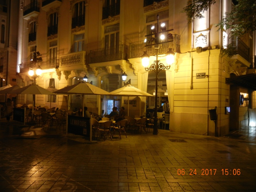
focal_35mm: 30
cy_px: 96
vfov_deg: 46.8
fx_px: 222
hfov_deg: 60.0
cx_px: 128
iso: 335
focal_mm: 5.4
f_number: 3.5
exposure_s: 1/30
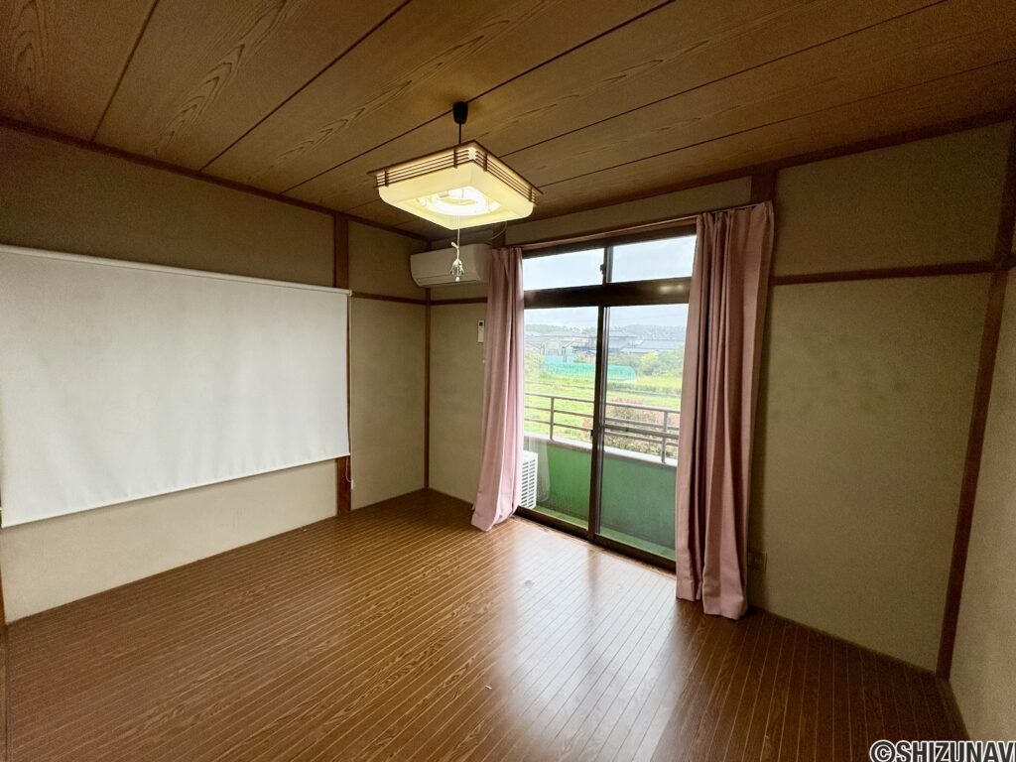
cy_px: 381
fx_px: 411
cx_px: 508
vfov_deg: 85.7
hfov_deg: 102.1
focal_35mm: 14
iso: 320
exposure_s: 1/120
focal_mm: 2.22
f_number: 2.2
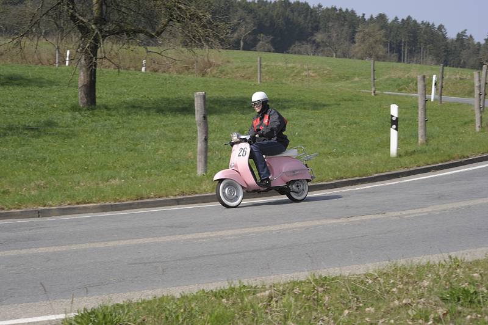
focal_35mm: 78
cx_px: 244
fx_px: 1056
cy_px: 162
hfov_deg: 26.0
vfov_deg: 17.5
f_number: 11
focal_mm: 78
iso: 200
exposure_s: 1/250
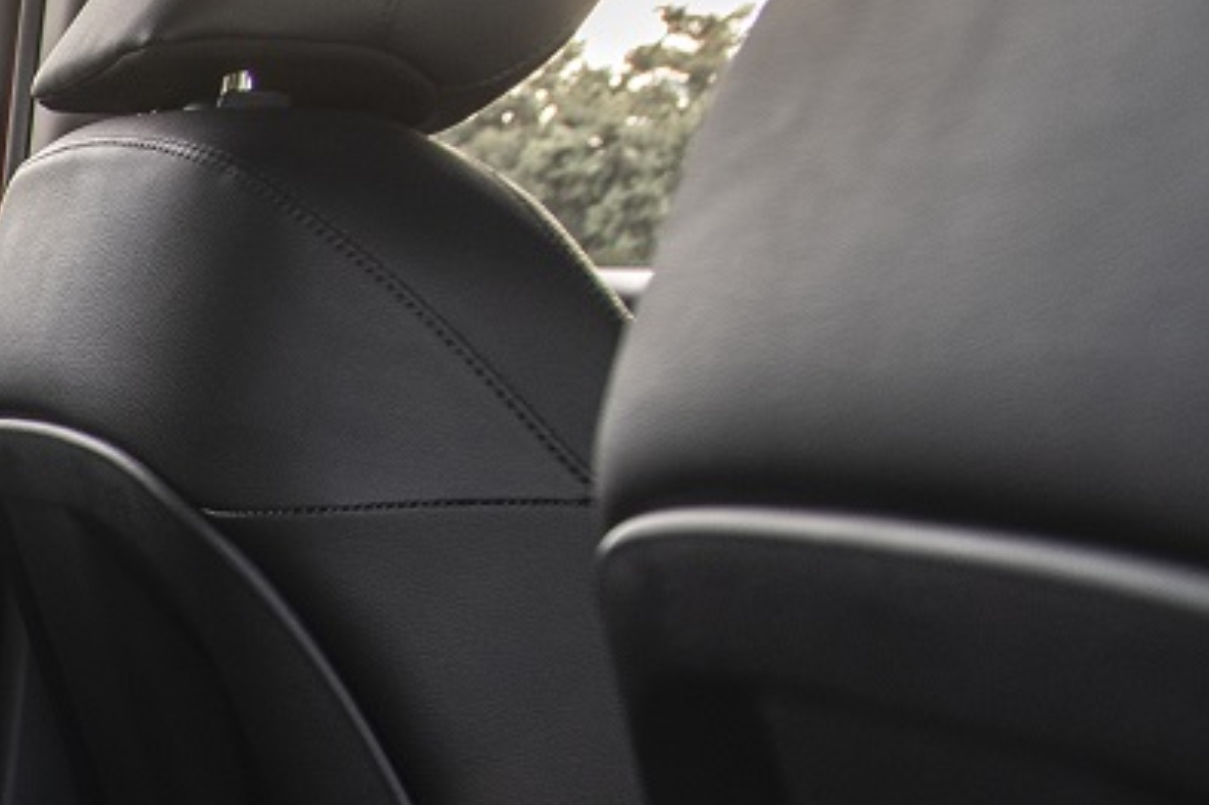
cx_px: -1451
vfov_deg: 16.2
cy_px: 1241
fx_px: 2551
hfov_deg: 16.6
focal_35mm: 76
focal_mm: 15
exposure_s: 1/50
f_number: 4.5
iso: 200
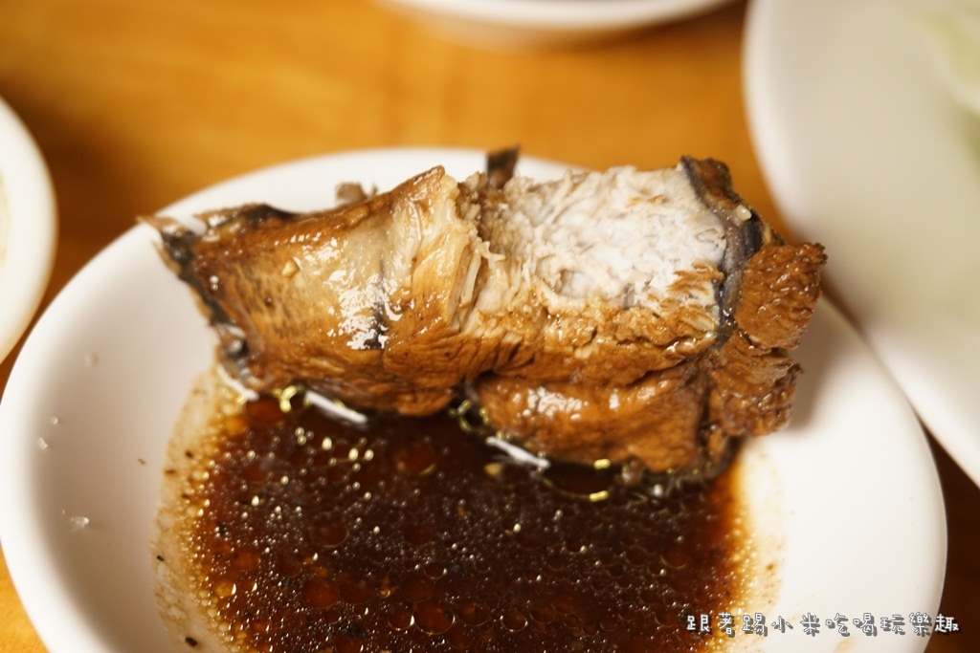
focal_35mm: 50
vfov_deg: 27.3
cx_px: 490
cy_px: 326
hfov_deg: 40.0
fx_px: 1348
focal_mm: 33
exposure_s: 1/60
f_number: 5
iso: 500
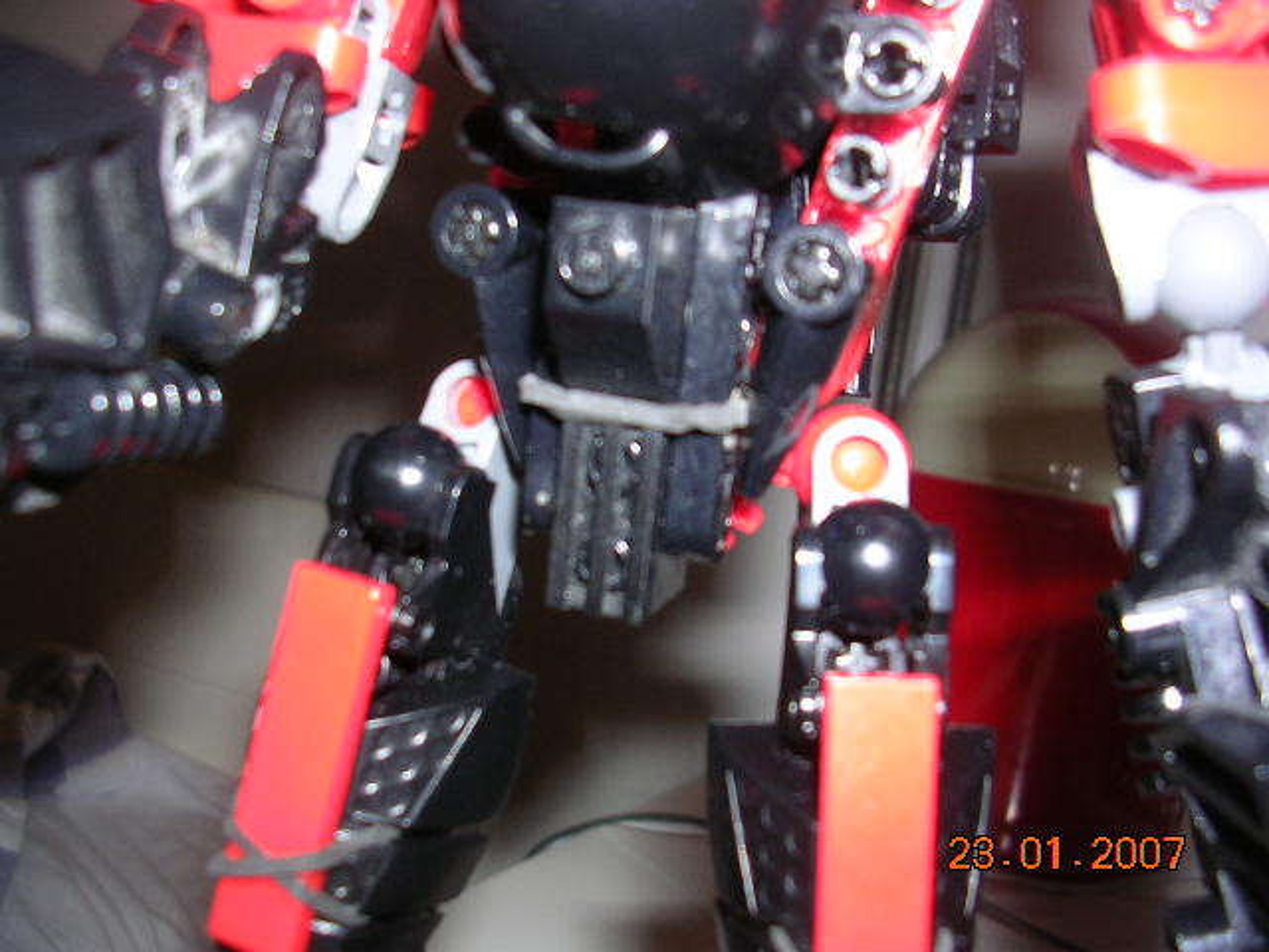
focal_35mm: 38
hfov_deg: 49.0
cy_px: 476
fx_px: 1393
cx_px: 634
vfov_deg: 37.7
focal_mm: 5.8
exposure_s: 1/60.1
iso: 50
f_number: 2.8
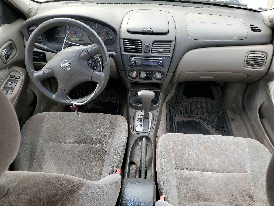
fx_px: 206
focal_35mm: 26
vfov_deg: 53.1
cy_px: 103
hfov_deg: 67.3
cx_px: 137
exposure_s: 1/312
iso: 50
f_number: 1.5
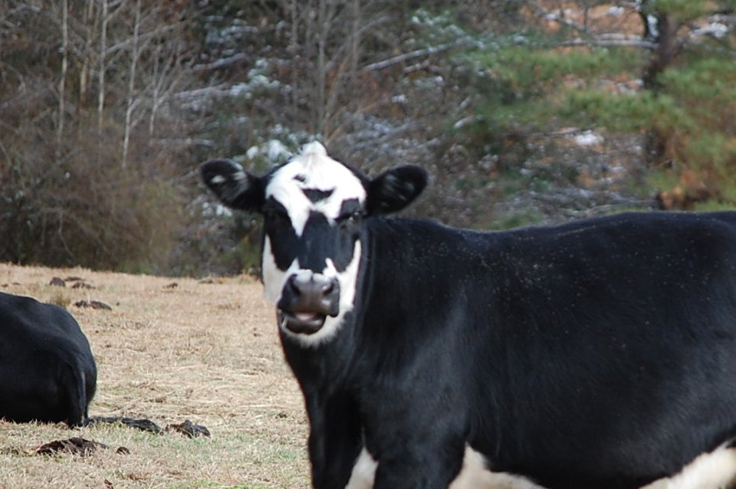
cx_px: 573
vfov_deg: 3.5
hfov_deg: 5.3
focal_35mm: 387
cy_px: 400
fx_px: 7902
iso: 400
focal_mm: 145
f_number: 5.3
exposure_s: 1/500
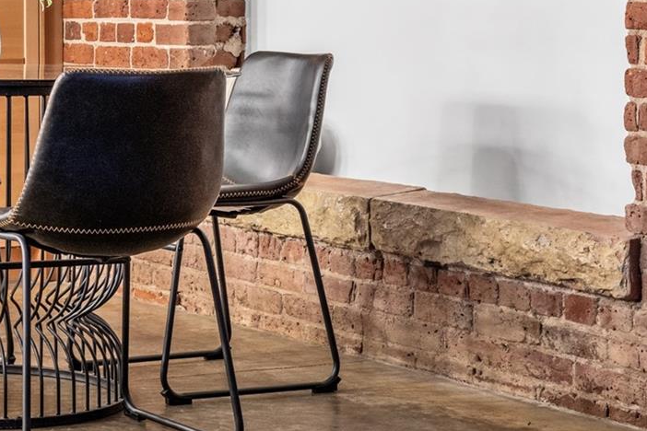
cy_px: 25
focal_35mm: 114
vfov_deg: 11.9
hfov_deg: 17.4
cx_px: -52
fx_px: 2049
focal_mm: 50
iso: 640
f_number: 14
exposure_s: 20
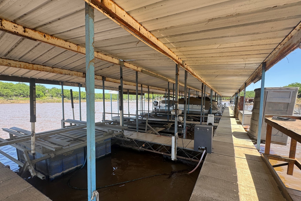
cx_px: 148
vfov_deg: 73.4
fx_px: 134
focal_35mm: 16
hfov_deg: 96.7
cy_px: 115
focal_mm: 2.22
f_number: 2.2
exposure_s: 1/267
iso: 40
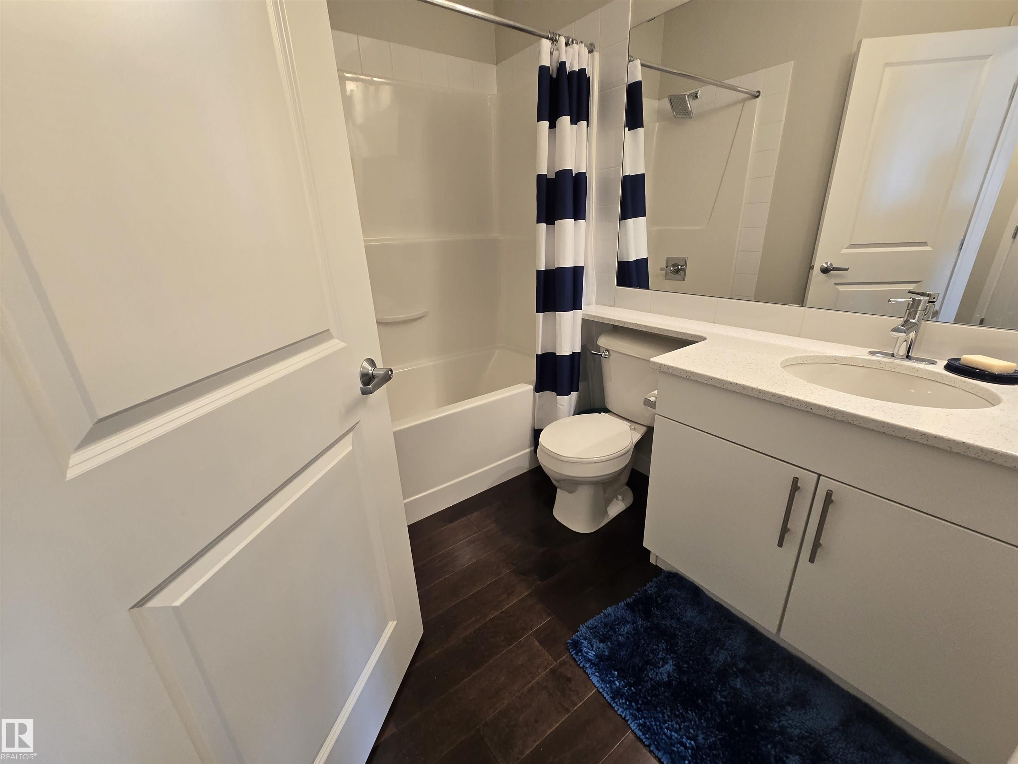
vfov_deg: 89.9
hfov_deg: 106.2
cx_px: 509
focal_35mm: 13
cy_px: 382
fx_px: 382
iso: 125
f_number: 2.2
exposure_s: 1/60
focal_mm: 2.2
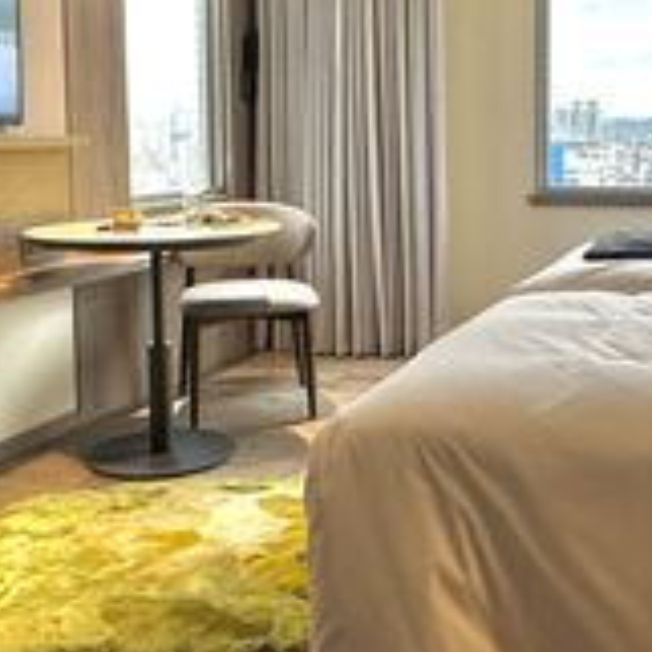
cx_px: 437
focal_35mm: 46
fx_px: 980
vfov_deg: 36.4
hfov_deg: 36.4
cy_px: 215
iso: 200
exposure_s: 1/99
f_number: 2.2
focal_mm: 2.22
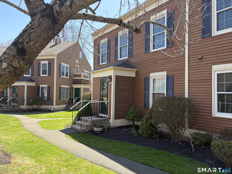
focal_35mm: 26
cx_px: 116
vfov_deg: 53.1
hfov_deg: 67.3
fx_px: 174
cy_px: 87
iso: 64
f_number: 1.6
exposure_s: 1/820
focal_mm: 5.96
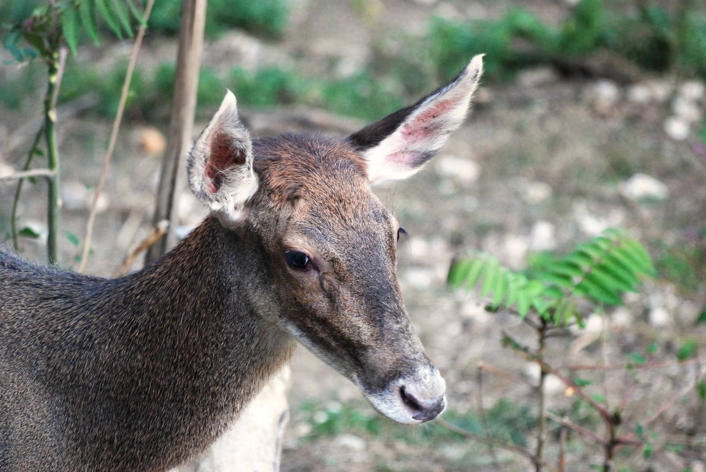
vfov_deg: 4.7
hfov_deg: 7.0
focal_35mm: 292
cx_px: 353
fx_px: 5743
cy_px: 236
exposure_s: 1/500
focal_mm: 195
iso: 1000
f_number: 5
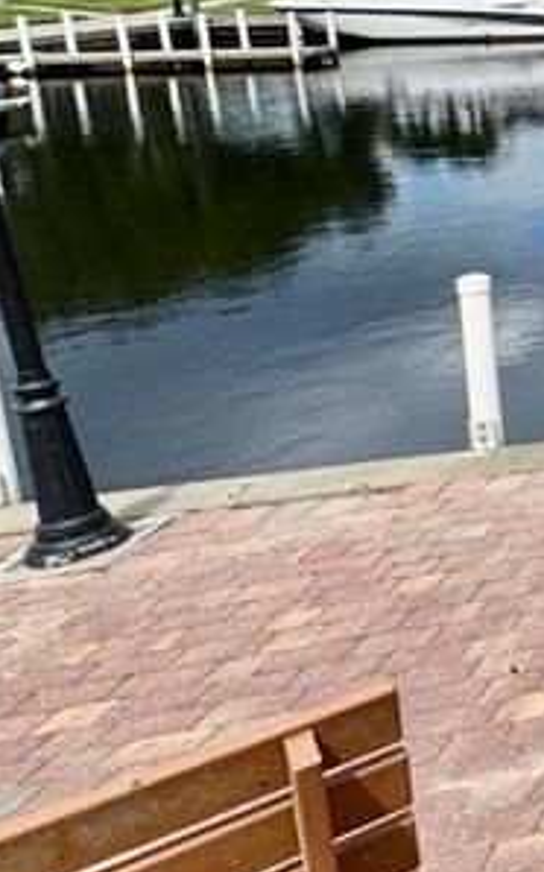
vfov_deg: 37.4
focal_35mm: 51
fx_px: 1211
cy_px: 111
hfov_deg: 13.1
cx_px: 1468
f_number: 2.2
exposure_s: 1/2146
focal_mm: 2.22
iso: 40
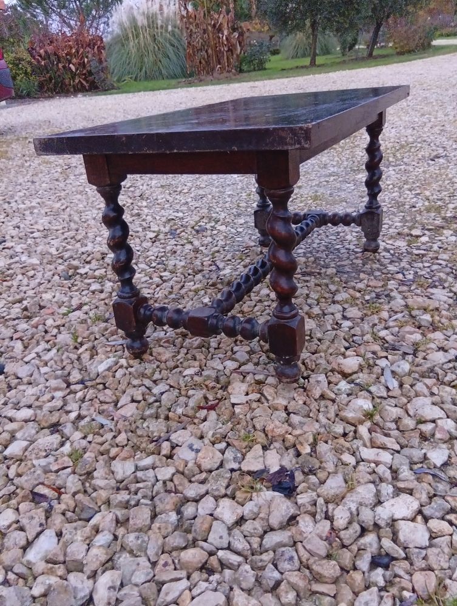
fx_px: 474
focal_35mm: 27
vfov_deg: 65.2
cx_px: 228
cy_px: 303
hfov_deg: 51.5
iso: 650
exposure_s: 1/20
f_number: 1.8
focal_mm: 3.84
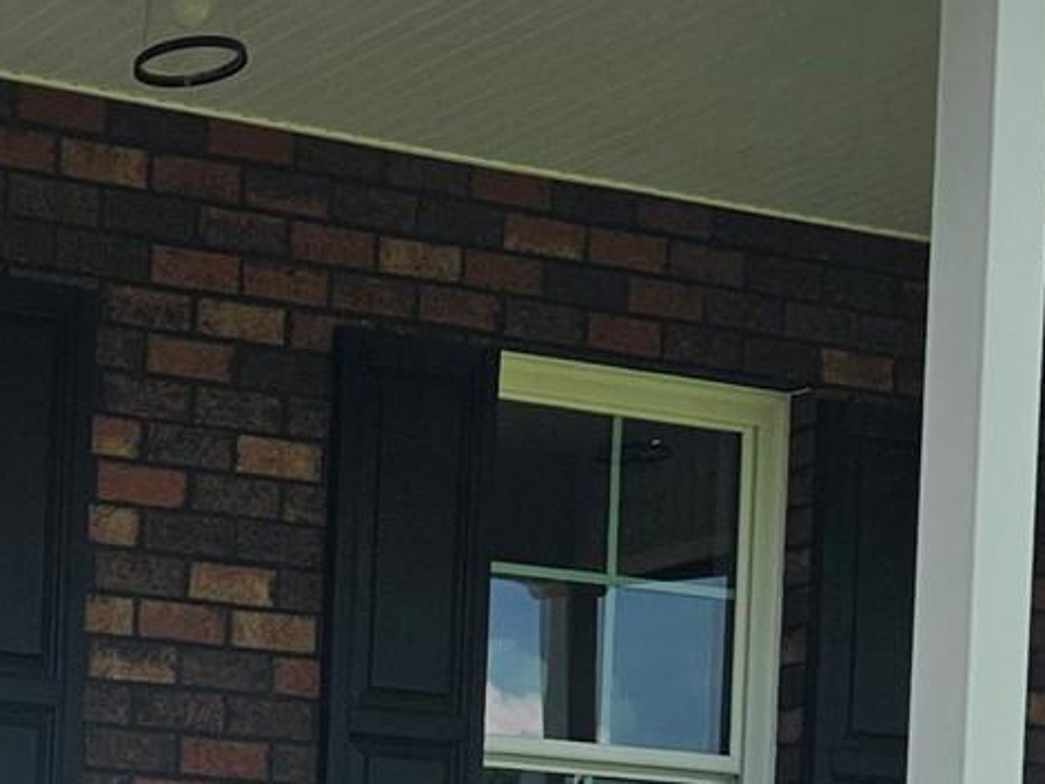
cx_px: -419
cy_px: 1290
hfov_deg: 18.0
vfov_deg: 13.6
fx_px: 3018
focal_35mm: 100
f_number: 1.8
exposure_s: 1/1978
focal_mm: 5.4
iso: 25
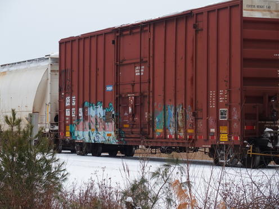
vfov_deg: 12.0
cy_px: 104
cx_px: 140
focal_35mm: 124
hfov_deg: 15.9
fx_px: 999
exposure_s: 1/500
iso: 100
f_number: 3.5
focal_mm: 26.2
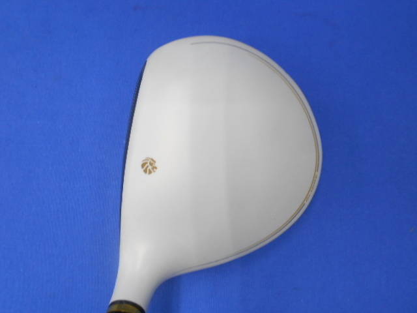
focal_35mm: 26
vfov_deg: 53.1
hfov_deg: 67.3
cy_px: 156
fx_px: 313
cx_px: 208
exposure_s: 1/30
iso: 125
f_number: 3.2
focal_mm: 4.6
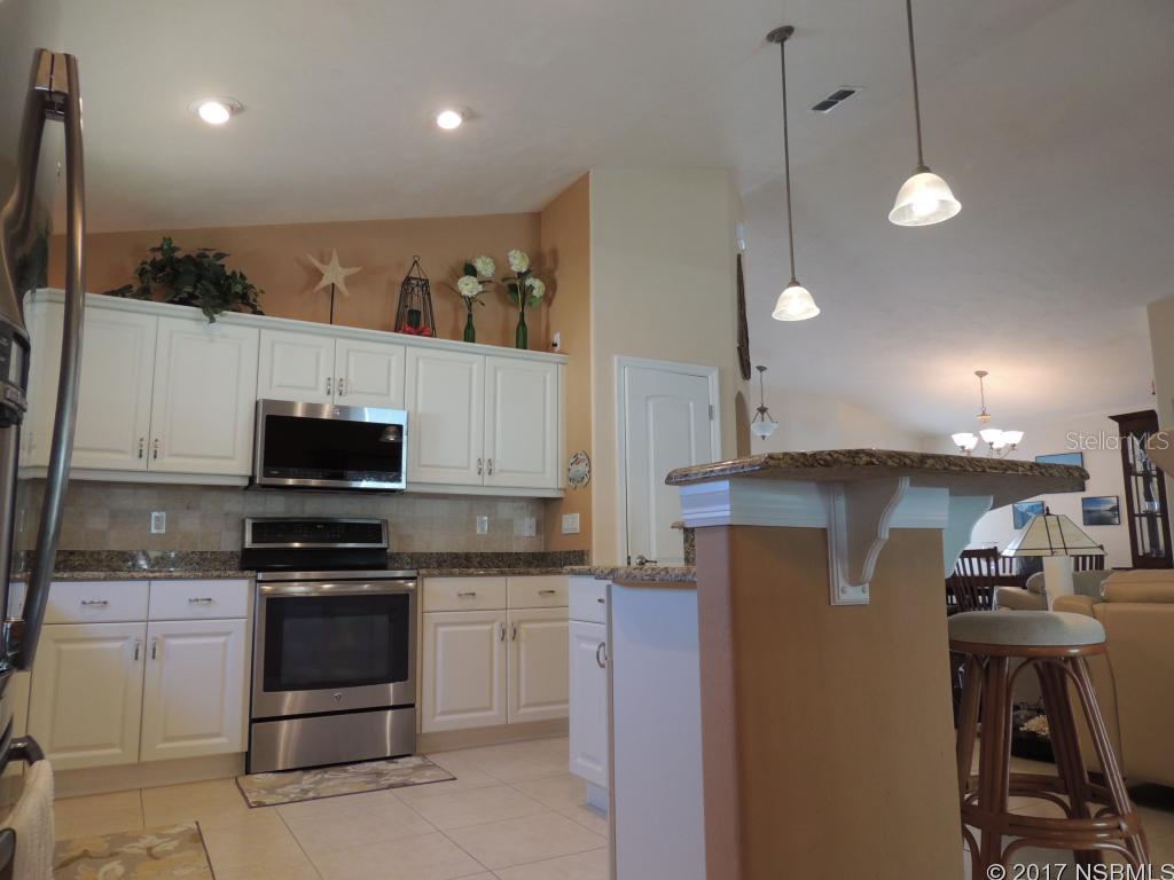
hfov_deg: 71.6
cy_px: 440
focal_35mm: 24
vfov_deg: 56.8
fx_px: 814
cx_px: 587
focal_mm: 4.3
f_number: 3
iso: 220
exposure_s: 1/30
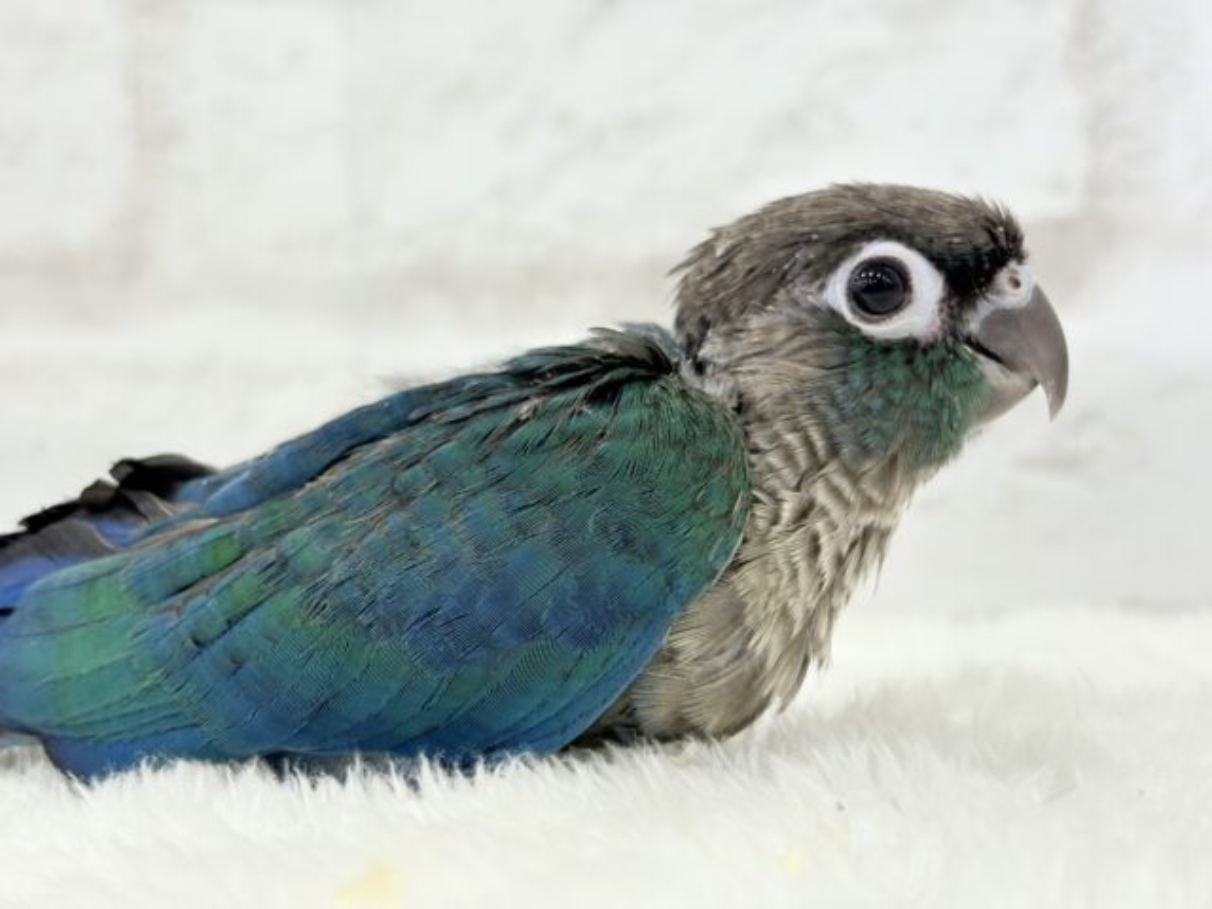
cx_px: 606
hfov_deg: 36.8
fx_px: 1821
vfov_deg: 28.0
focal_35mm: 52
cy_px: 454
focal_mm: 5.96
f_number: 1.6
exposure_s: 1/100
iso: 100
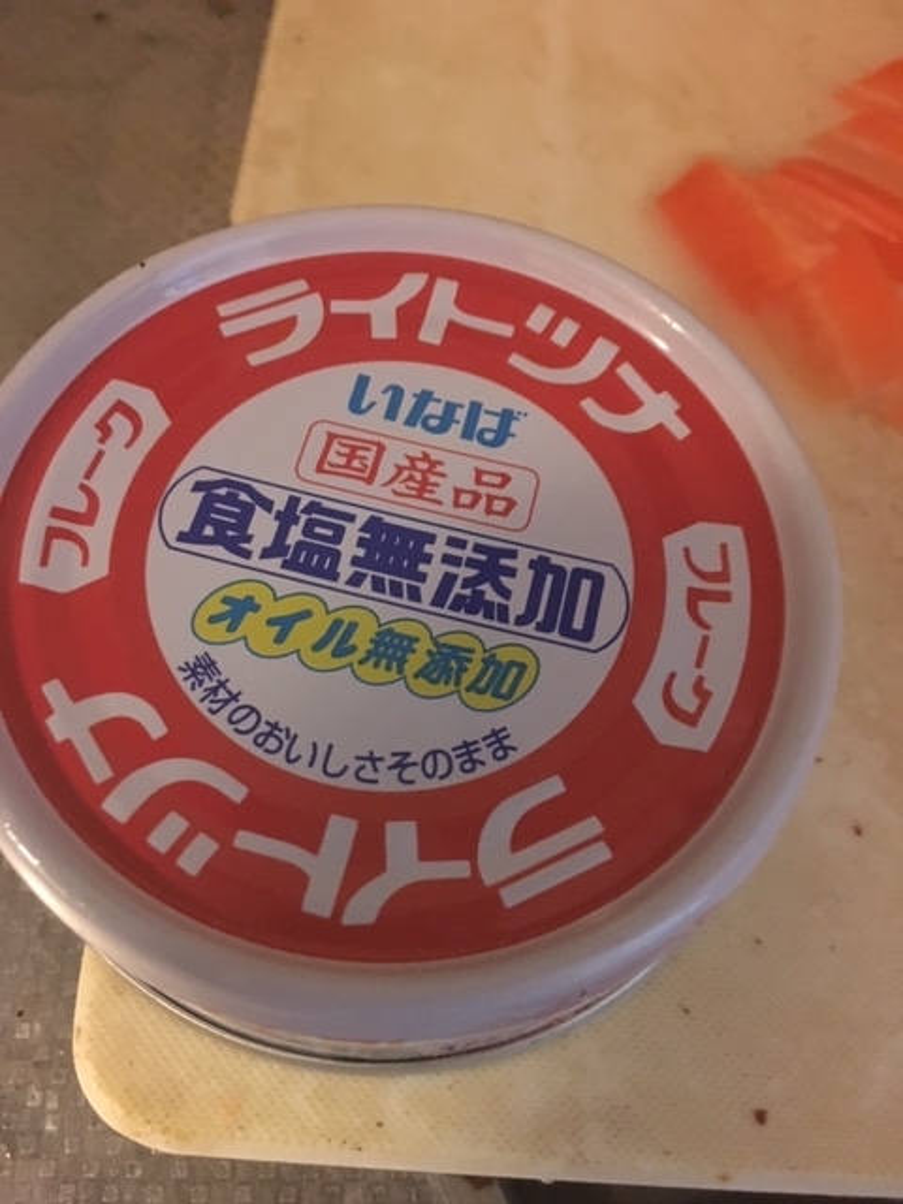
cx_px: 452
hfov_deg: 48.2
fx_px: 1009
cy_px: 602
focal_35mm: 29
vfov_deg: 61.7
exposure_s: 1/15
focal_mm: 4.15
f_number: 2.2
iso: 500
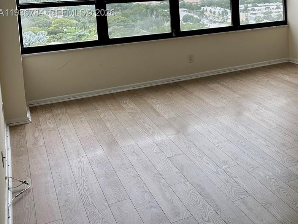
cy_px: 13
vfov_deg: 28.3
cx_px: 301
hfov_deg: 35.1
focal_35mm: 49
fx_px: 422
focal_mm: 6.86
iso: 64
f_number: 1.78
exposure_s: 1/204
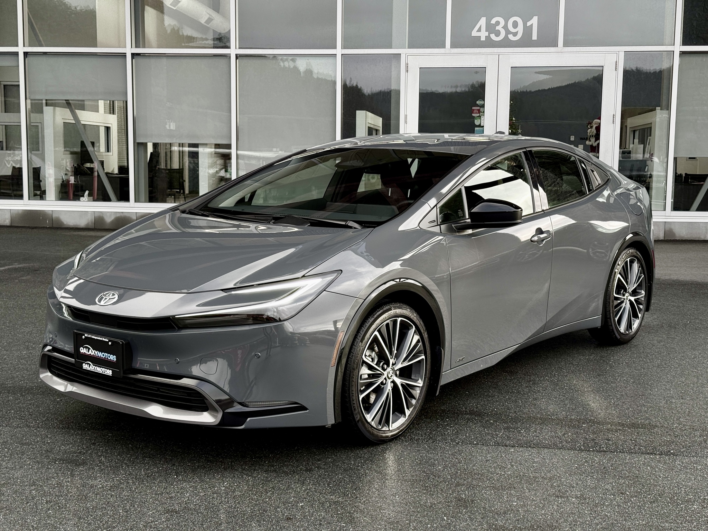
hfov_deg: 39.7
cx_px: 354
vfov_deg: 30.3
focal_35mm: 48
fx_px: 982
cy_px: 266
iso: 64
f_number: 1.78
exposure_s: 1/253
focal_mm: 6.76
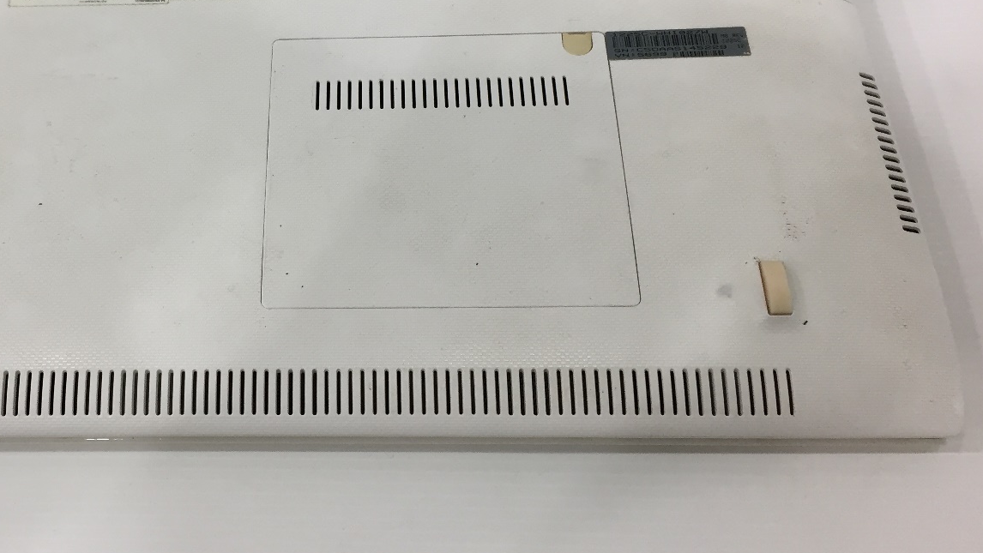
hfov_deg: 44.6
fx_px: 1173
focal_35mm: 45
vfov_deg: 26.1
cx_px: 308
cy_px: 117
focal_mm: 4.15
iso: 40
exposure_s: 1/33
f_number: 2.2
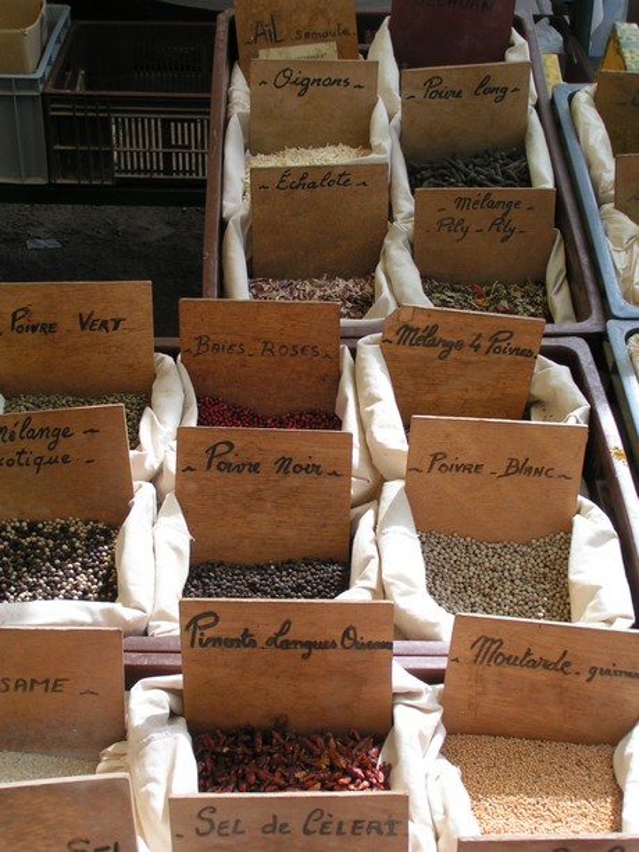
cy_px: 426
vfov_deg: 36.8
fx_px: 1279
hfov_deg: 28.0
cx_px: 320
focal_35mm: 52
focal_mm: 8
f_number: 5.6
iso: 50
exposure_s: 1/160
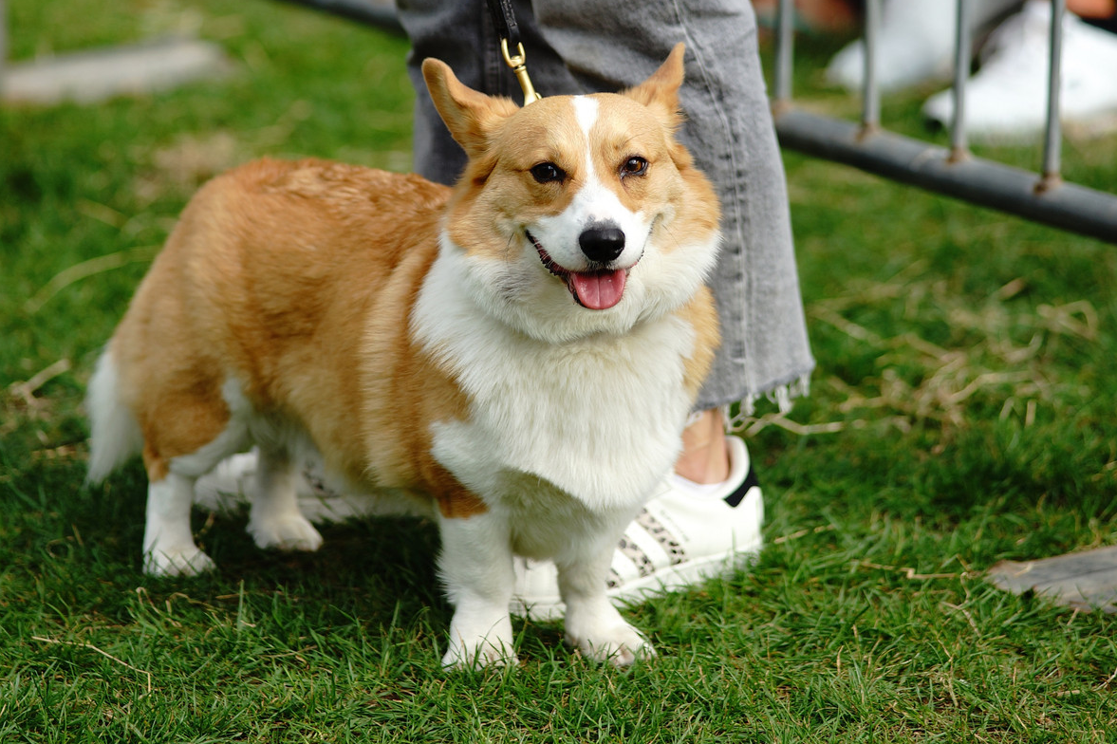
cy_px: 367
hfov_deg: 13.4
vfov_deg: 9.0
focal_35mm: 153
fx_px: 4746
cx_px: 558
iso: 100
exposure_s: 1/800
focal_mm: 150
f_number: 2.8
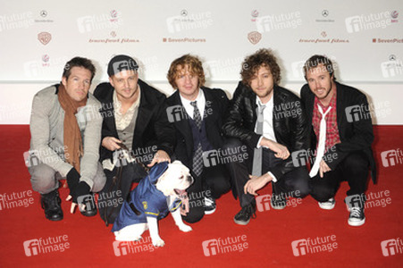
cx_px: 202
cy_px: 134
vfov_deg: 19.4
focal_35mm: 70
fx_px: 783
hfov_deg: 28.9
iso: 800
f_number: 5
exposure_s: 1/125
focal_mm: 70
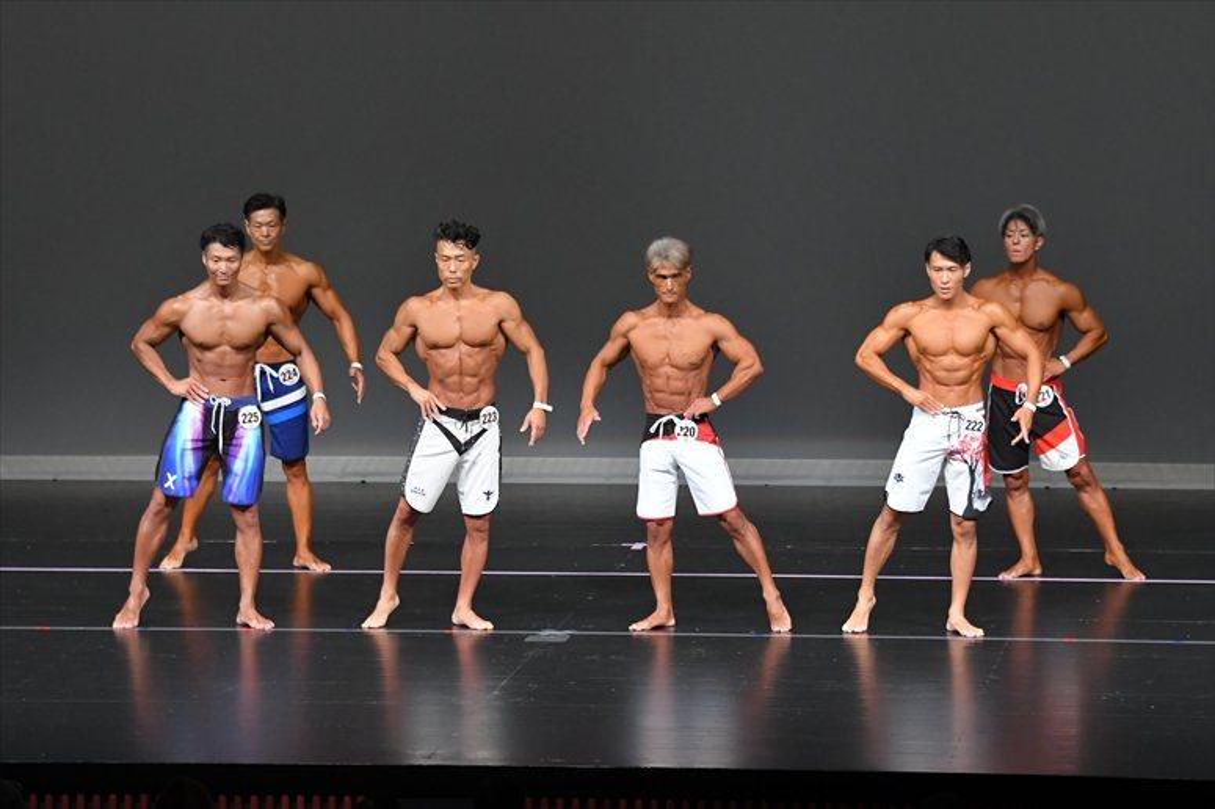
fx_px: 6308
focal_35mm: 187
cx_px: 608
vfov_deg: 7.3
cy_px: 404
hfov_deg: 11.0
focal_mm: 125
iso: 4000
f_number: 5.6
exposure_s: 1/400
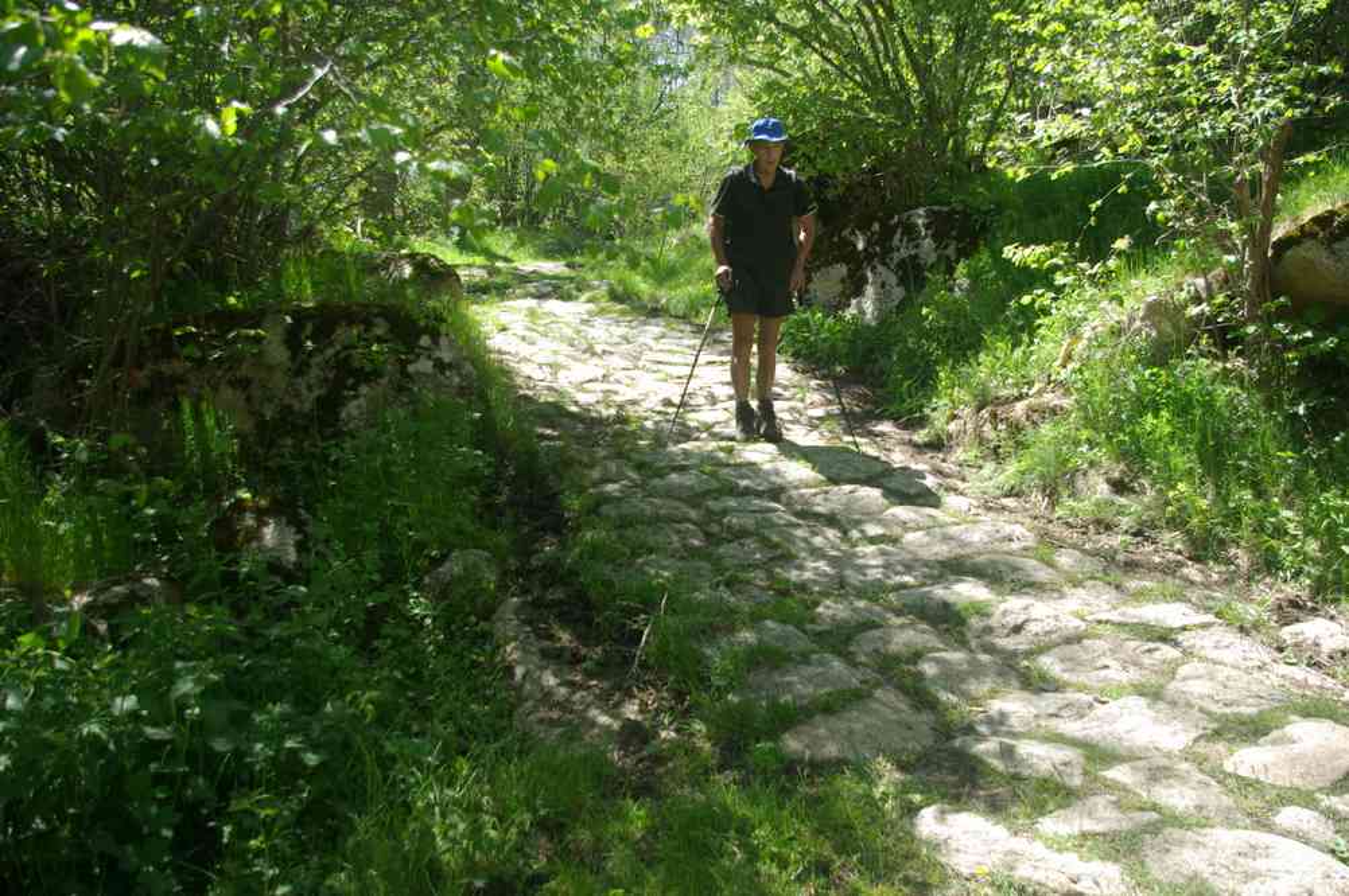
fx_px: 1011
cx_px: 674
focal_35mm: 27
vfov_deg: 47.8
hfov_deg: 67.4
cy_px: 448
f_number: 5.6
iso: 100
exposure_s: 1/90
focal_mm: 18
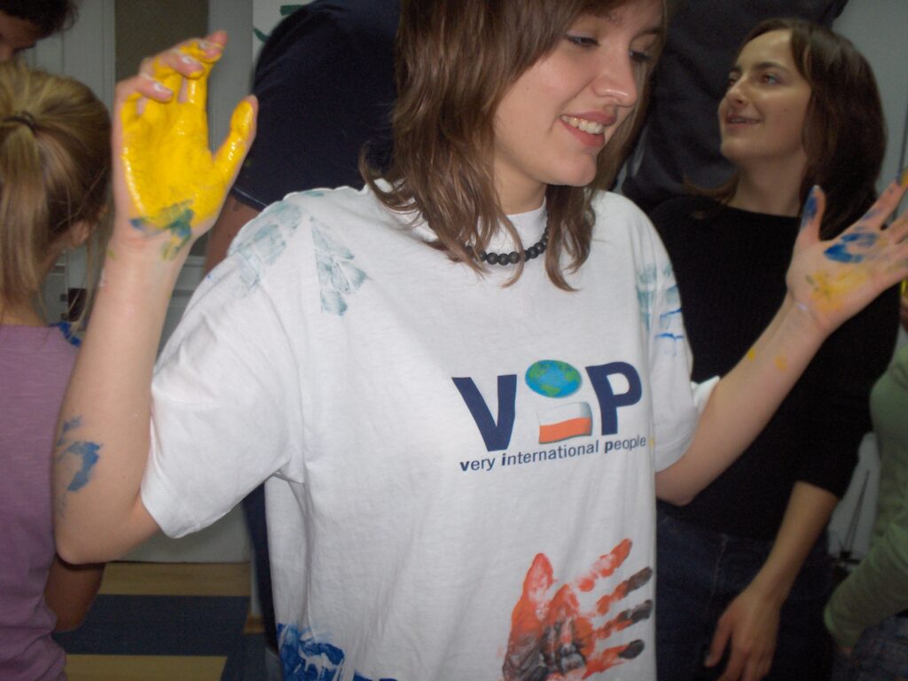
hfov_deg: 50.1
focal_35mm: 37
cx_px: 454
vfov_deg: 38.7
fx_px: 971
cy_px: 340
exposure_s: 1/60
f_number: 2.8
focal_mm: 6.11
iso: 100
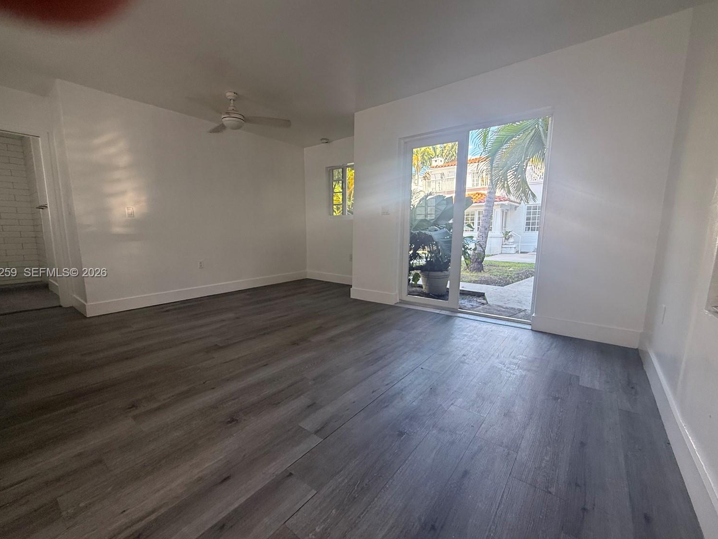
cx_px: 342
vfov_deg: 81.7
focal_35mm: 15
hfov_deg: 98.1
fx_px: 311
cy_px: 273
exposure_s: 1/101
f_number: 2.2
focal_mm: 2.22
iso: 125
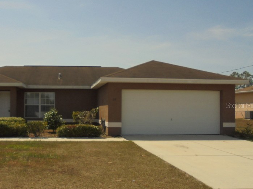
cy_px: 105
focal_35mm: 38
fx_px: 278
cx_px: 75
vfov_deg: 37.6
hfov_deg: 47.8
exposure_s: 1/200
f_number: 11.5
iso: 100
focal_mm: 4.6
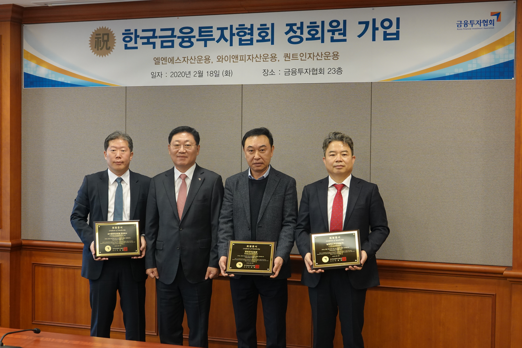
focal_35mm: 54
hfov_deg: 36.9
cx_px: 261
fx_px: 783
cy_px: 174
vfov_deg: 25.1
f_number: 3.2
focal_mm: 19.68
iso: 640
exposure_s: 1/60
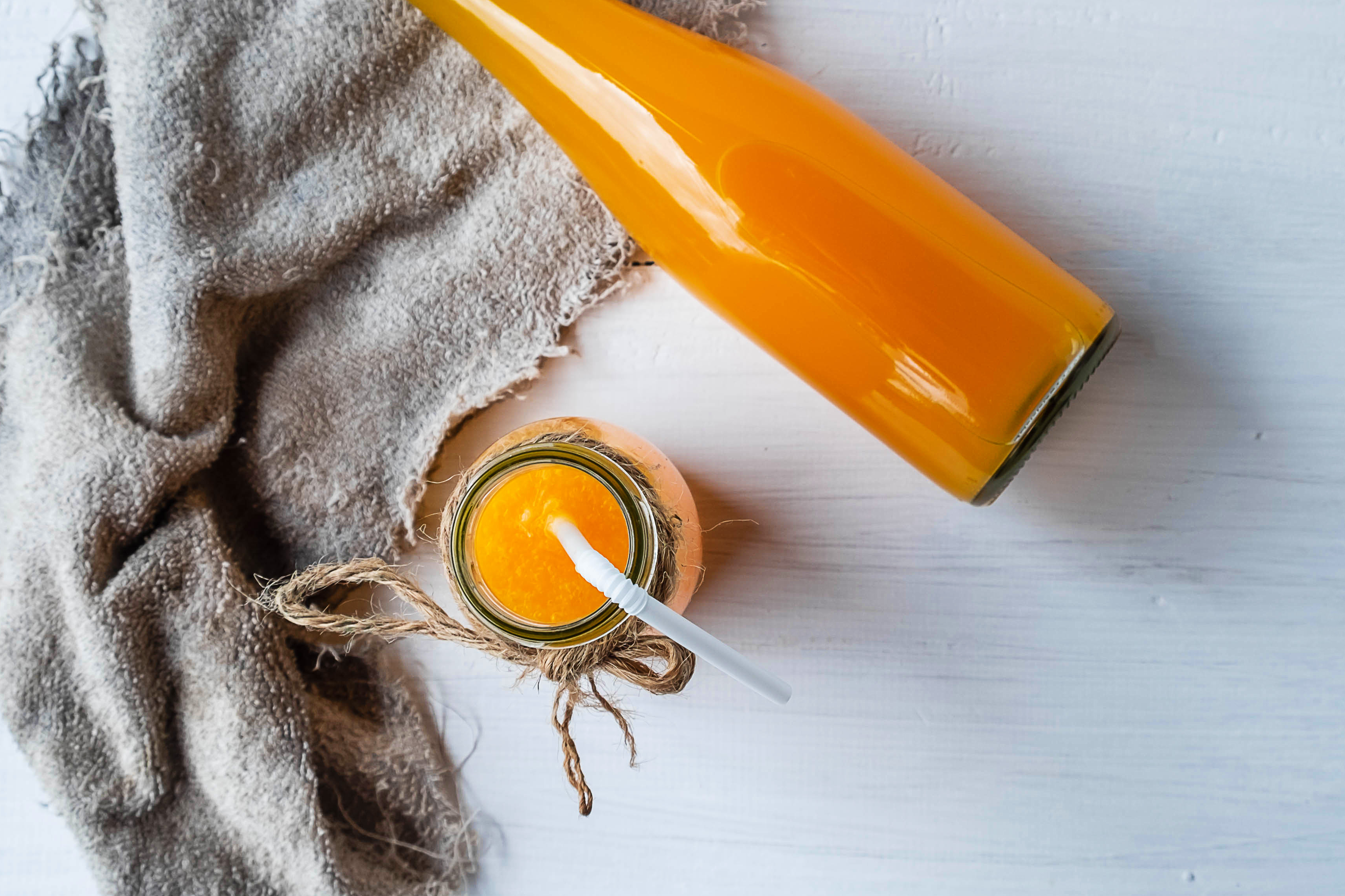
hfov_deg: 35.0
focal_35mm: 57
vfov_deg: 23.7
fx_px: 2130
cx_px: 749
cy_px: 337
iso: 400
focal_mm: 26.5
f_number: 8
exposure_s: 1/140
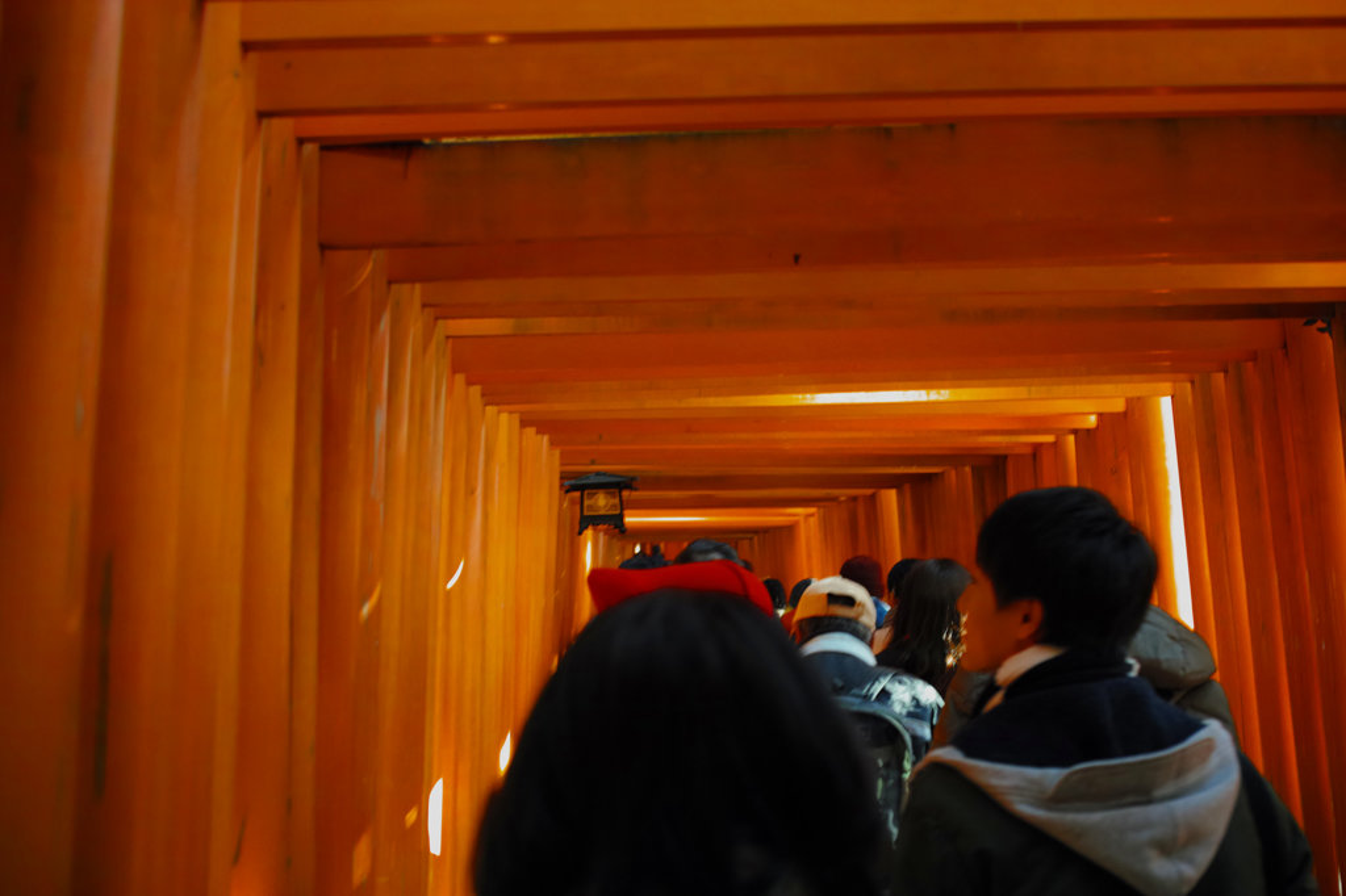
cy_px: 448
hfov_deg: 43.6
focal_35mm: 45
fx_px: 1682
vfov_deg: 29.8
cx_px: 673
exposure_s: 1/50
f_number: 2.8
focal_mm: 30
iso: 200
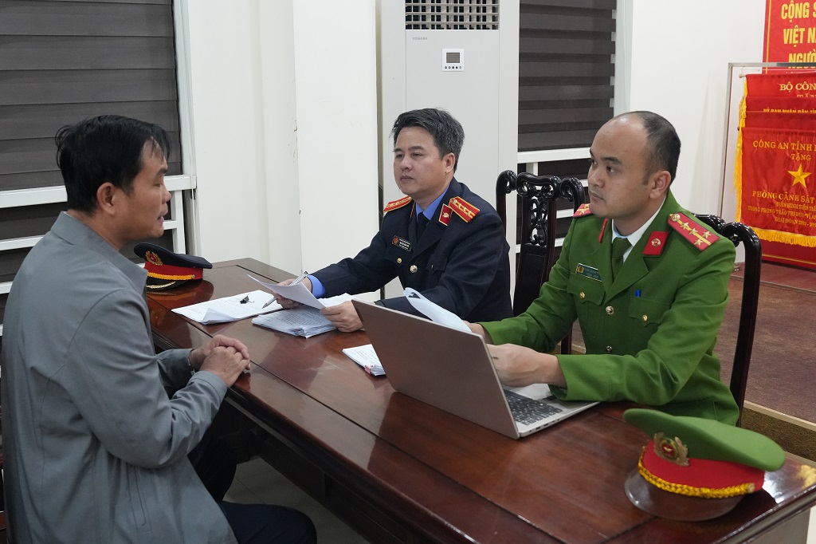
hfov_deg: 53.1
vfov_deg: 36.8
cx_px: 408
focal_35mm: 36
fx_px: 816
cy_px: 272
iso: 4000
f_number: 4
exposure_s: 1/160
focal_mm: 24
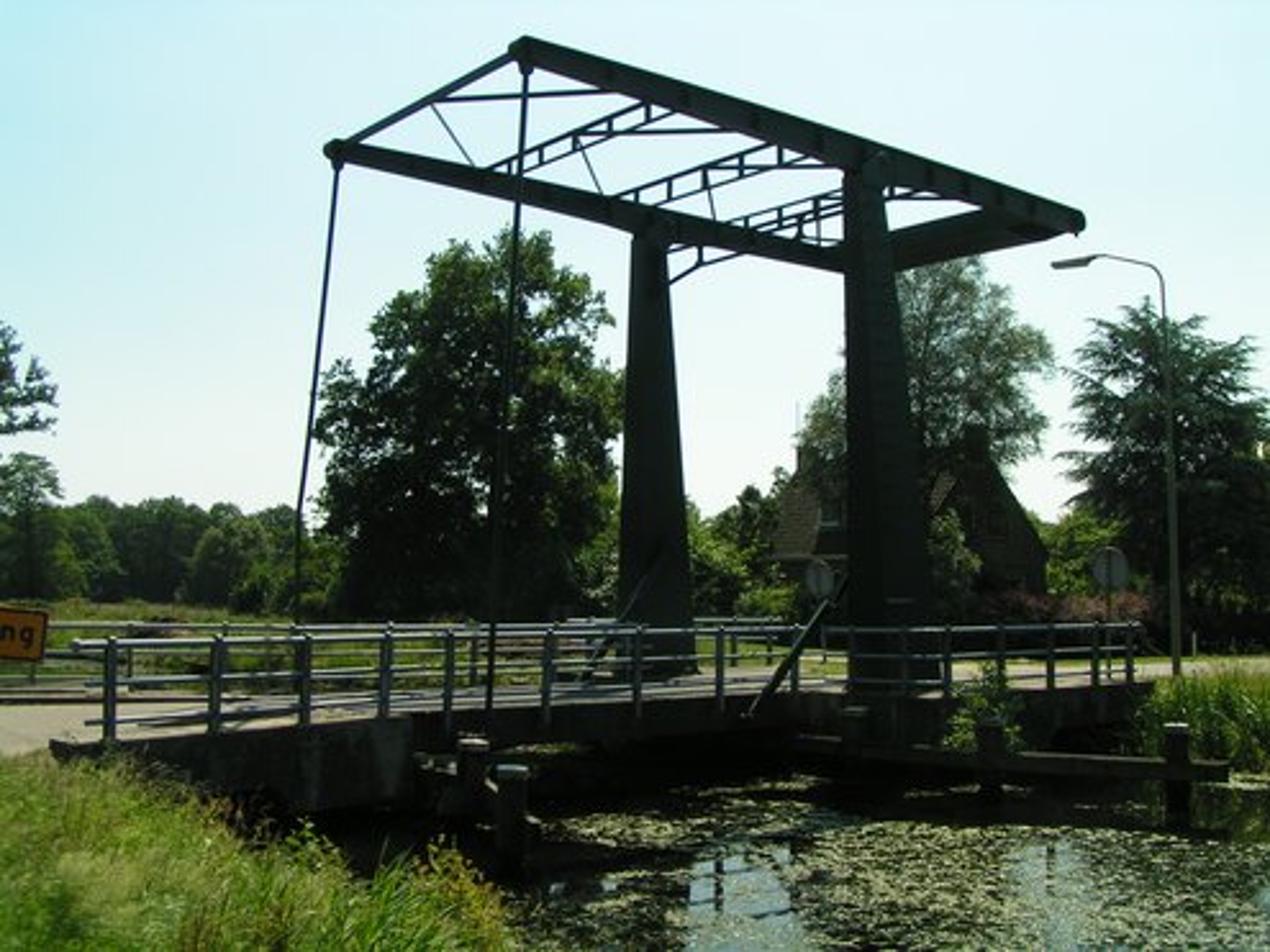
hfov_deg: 49.0
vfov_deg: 37.7
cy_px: 476
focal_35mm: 38
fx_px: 1394
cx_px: 635
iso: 50
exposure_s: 1/500
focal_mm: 5.8
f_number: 5.6
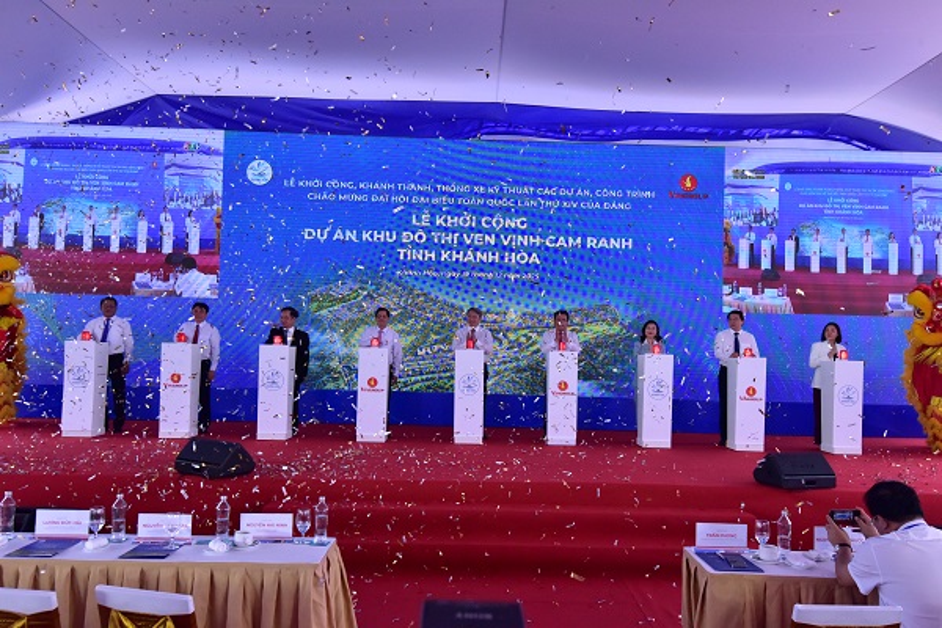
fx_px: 759
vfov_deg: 45.0
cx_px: 471
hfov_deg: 63.7
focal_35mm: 29
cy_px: 314
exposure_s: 1/1250
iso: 3200
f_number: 10
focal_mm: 29
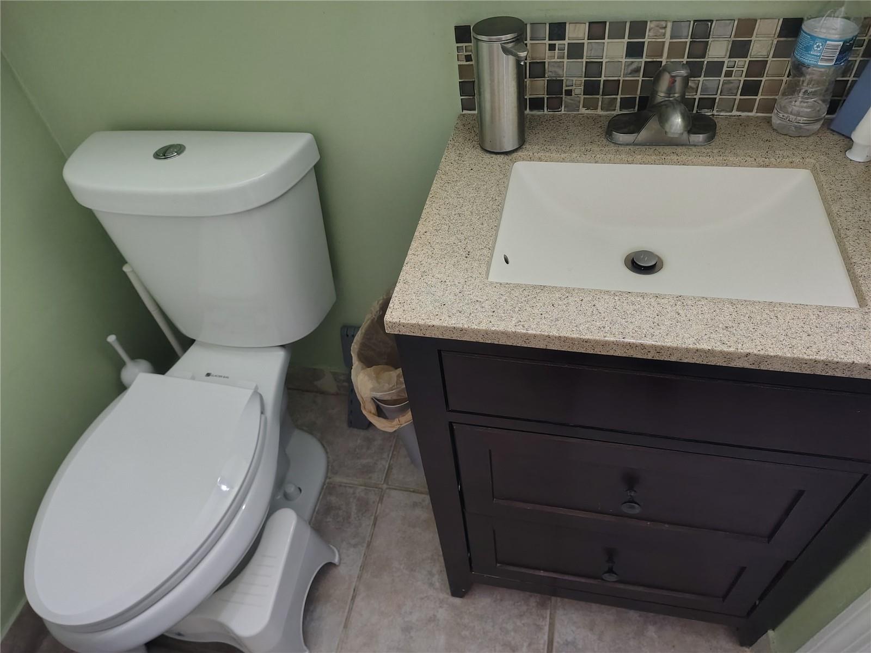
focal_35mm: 24
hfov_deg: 71.6
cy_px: 326
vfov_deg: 56.8
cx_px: 436
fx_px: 604
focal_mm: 5.56
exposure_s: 1/60
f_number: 1.8
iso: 1974
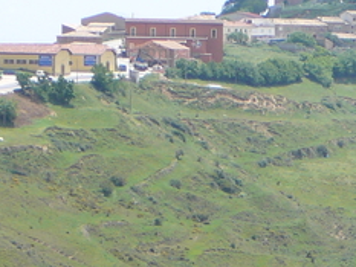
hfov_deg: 7.0
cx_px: 403
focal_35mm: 281
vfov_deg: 5.3
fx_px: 2891
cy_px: 261
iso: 80
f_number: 3.8
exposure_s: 1/640
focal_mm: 13
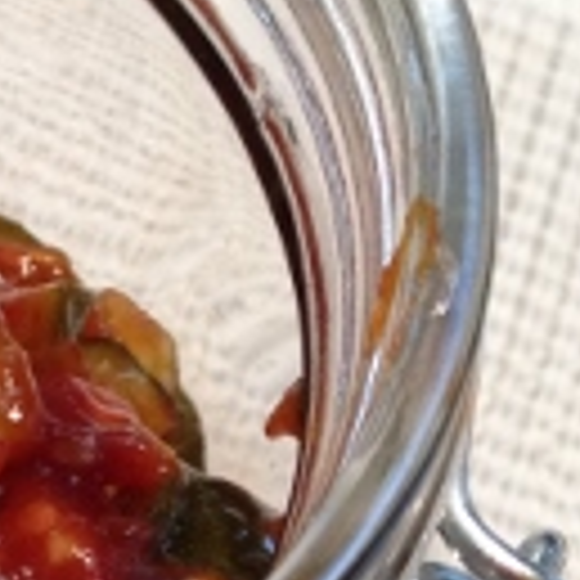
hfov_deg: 10.7
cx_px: -427
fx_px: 2919
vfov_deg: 11.3
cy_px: 513
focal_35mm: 154
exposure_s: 1/20
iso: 160
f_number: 2.4
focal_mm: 4.28
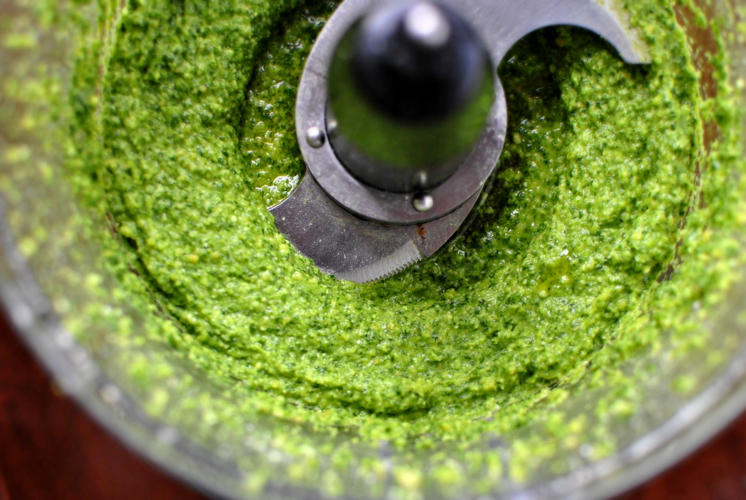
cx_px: 373
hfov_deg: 37.8
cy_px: 250
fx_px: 1090
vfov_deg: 25.8
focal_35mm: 52
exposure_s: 1/640
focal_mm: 35
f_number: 2.5
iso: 640
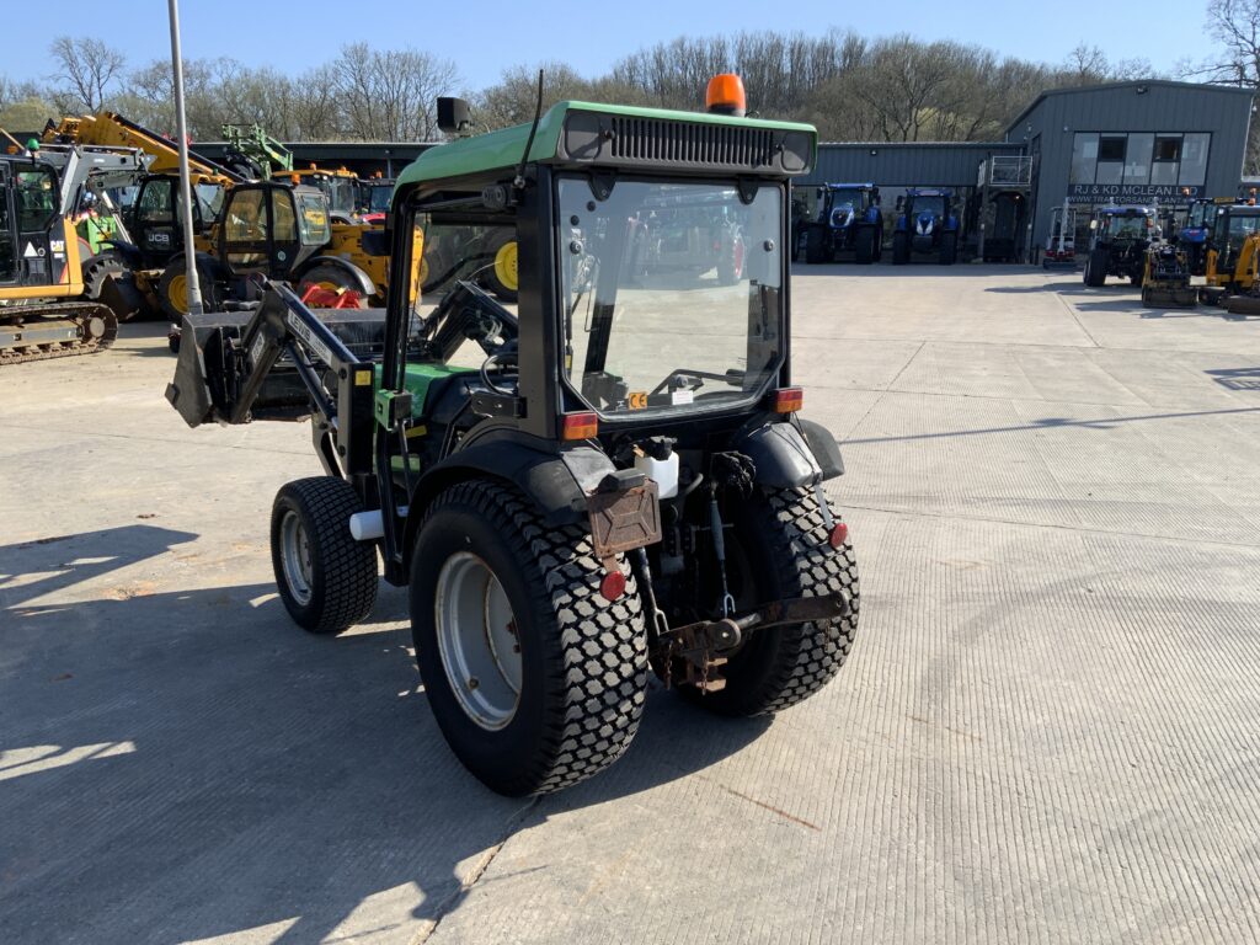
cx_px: 630
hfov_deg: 61.7
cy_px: 472
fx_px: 1056
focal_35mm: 29
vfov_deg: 48.2
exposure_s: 1/1015
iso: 16
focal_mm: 3
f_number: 1.8
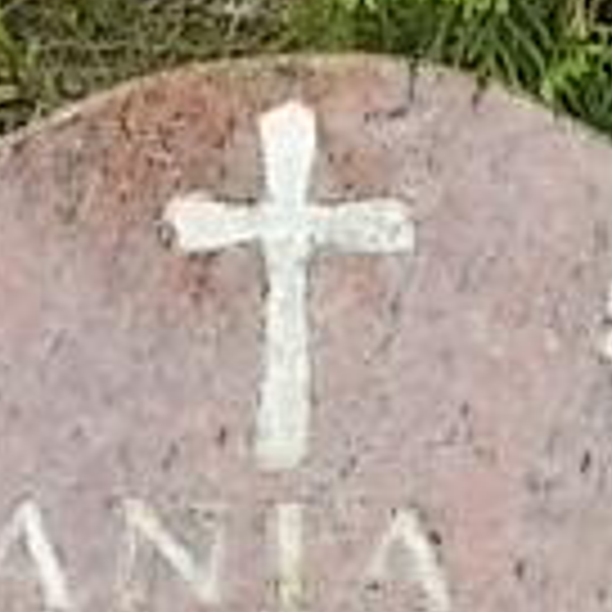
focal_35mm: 250
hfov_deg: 7.0
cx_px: 616
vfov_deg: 6.9
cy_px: 940
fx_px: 5001
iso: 80
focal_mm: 8.5
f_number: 4
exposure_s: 1/160
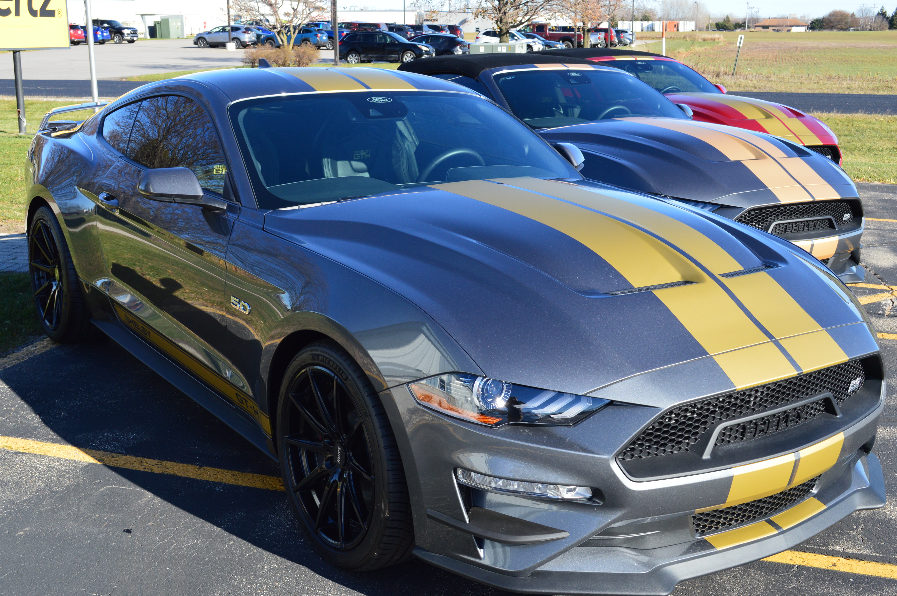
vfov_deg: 31.8
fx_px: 1046
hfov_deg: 46.4
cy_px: 298
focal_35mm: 42
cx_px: 448
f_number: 10
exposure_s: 1/250
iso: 400
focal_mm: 28
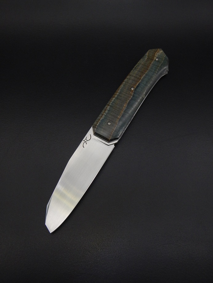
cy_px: 142
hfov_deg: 39.7
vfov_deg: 51.3
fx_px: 295
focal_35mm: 36
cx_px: 106
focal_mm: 6.5
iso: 360
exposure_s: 1/30
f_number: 4
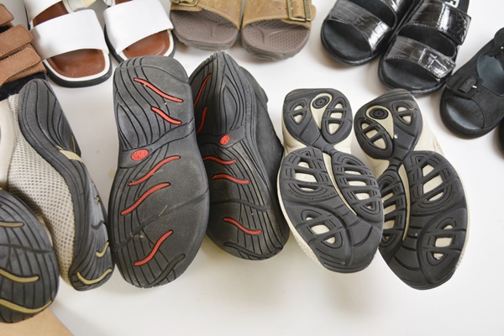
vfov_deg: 34.2
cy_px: 168
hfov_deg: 49.6
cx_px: 252
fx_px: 546
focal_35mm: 39
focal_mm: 26
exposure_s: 1/60
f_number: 4.2
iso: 400
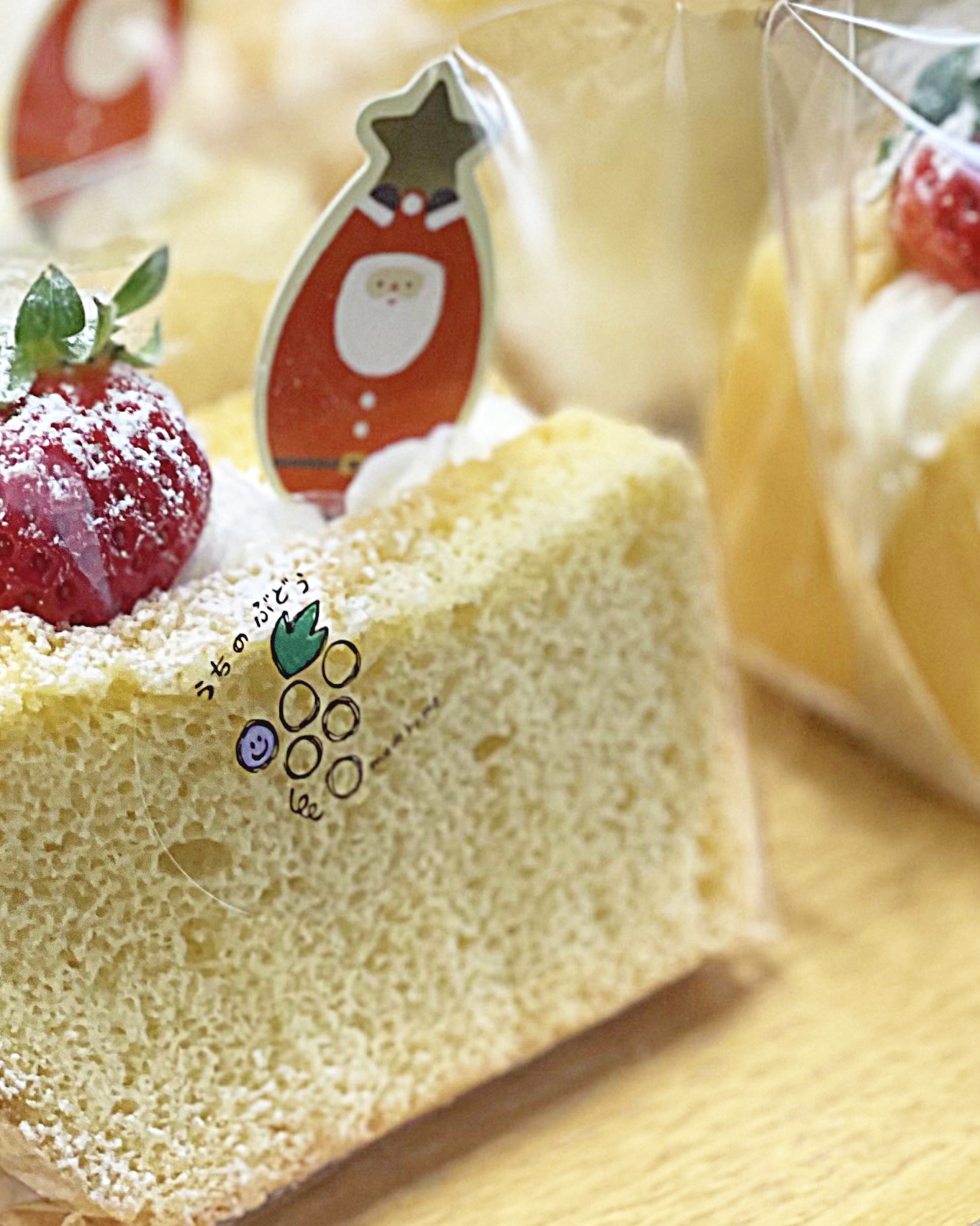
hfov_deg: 21.5
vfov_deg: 26.7
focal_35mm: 71
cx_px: 340
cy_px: 476
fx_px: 2575
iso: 125
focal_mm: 6
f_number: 2
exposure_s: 1/120
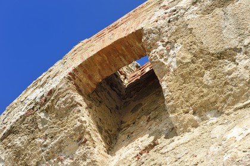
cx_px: 125
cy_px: 83
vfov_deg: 9.5
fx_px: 1007
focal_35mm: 145
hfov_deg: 14.2
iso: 200
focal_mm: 145
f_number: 7.1
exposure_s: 1/400
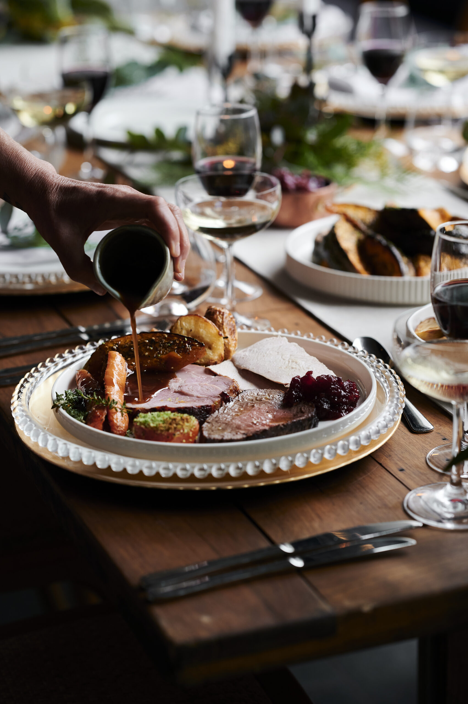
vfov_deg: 23.9
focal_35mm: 85
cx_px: 234
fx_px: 1660
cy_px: 352
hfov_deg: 16.0
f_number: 3.5
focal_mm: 85
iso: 400
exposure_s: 1/125
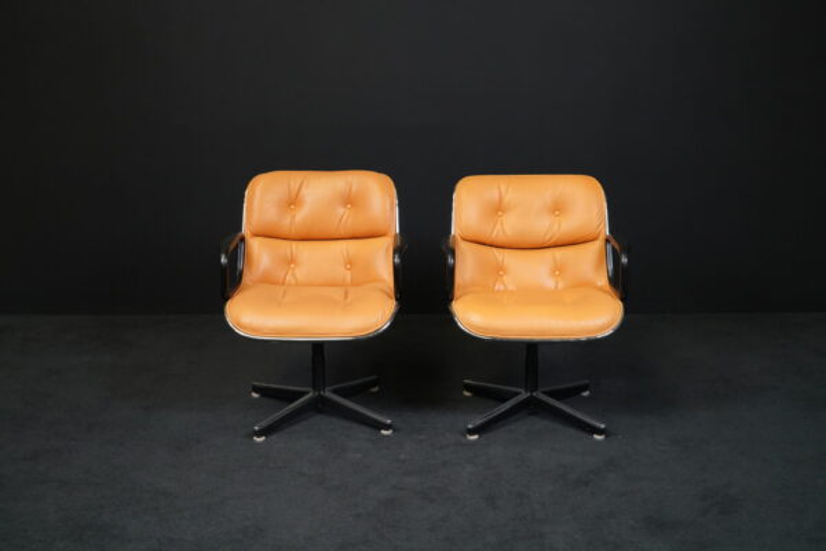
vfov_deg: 26.0
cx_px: 413
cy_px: 276
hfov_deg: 38.2
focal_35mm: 52
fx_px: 1193
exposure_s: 1/250
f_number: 7.1
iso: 5000
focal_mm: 52
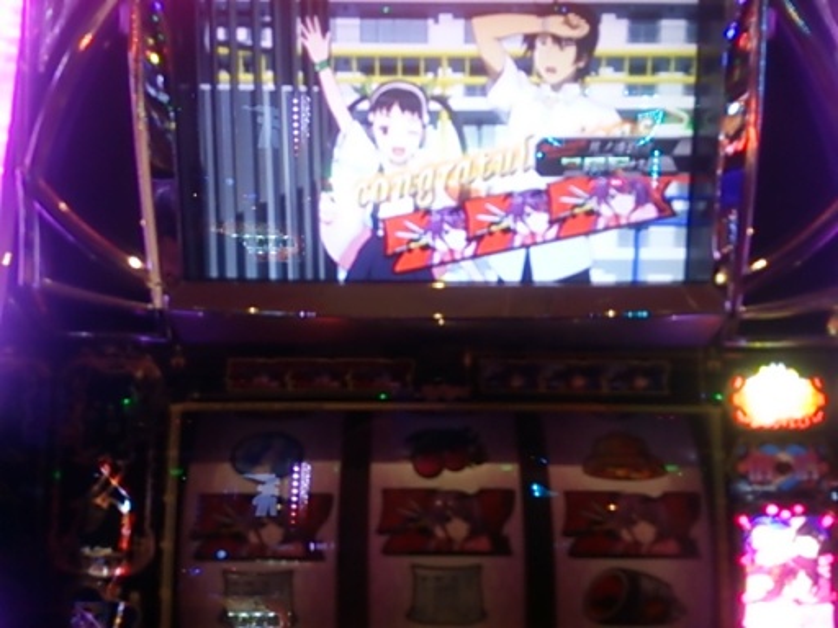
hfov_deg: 60.0
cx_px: 419
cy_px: 314
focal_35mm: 30
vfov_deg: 46.8
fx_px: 726
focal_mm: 4.06
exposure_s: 1/50
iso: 160
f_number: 1.94
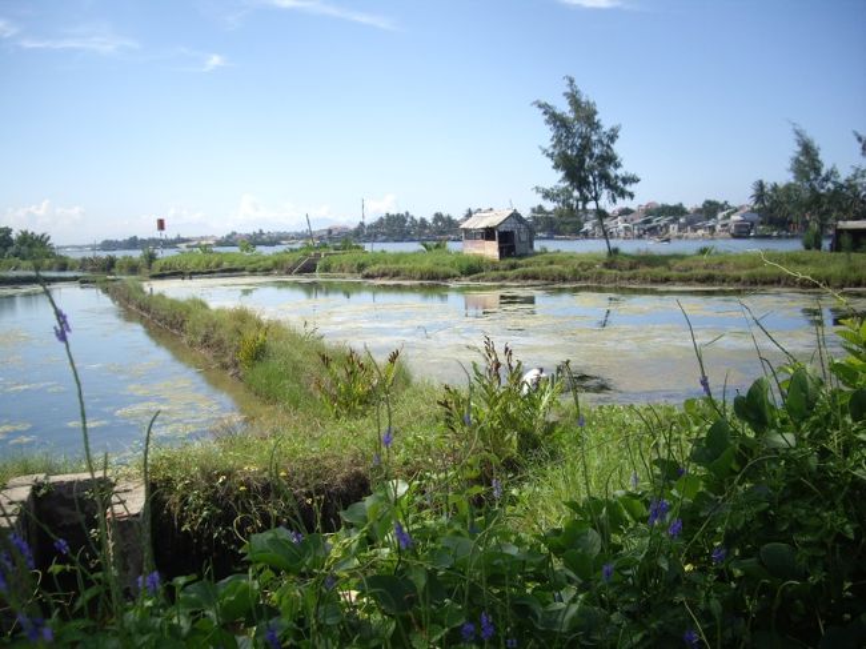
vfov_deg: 37.7
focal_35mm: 38
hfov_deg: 49.0
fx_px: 950
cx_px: 433
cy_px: 324
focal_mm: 7.9
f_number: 2.8
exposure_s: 1/640
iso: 64
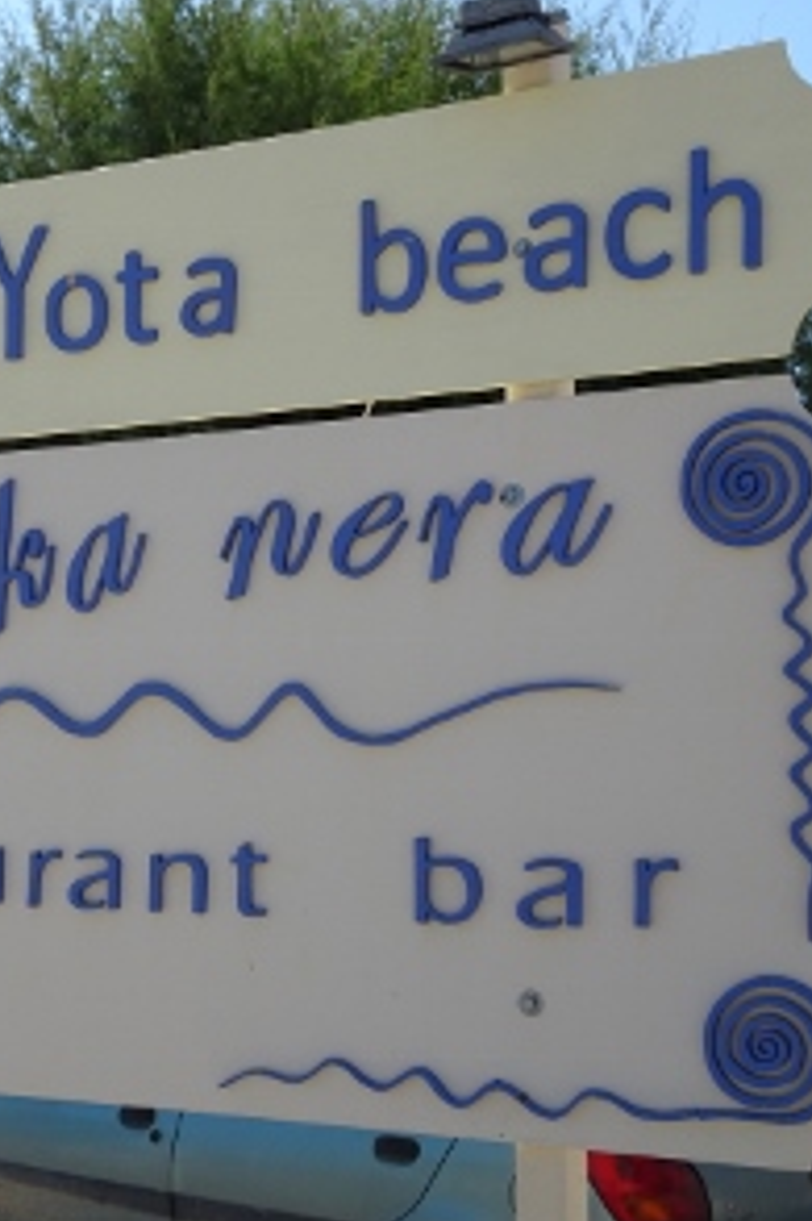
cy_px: 604
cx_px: 175
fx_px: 1829
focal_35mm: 54
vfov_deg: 36.9
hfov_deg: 24.7
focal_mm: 6.56
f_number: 4
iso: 80
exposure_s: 1/640
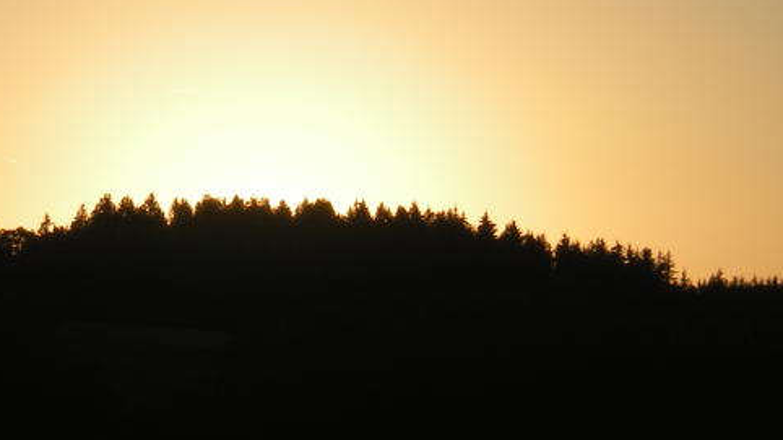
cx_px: 224
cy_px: 195
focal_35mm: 206
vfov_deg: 5.9
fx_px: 4277
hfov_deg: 10.4
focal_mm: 18.9
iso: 64
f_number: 8.5
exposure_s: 1/320
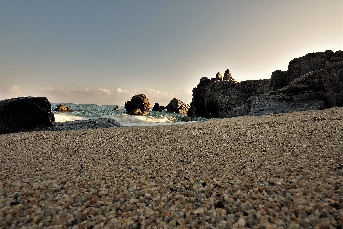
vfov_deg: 77.3
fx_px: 143
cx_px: 172
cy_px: 114
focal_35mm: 15
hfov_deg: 100.4
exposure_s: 1/13
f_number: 22
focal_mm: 10
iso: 100
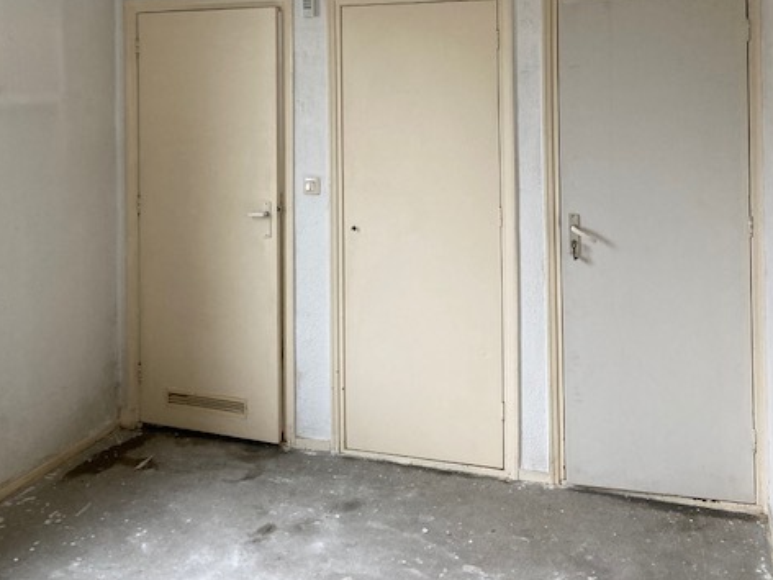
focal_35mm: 38
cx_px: 383
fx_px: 849
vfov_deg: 36.2
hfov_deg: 49.0
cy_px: 98
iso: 125
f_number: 1.8
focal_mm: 3.99
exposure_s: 1/50
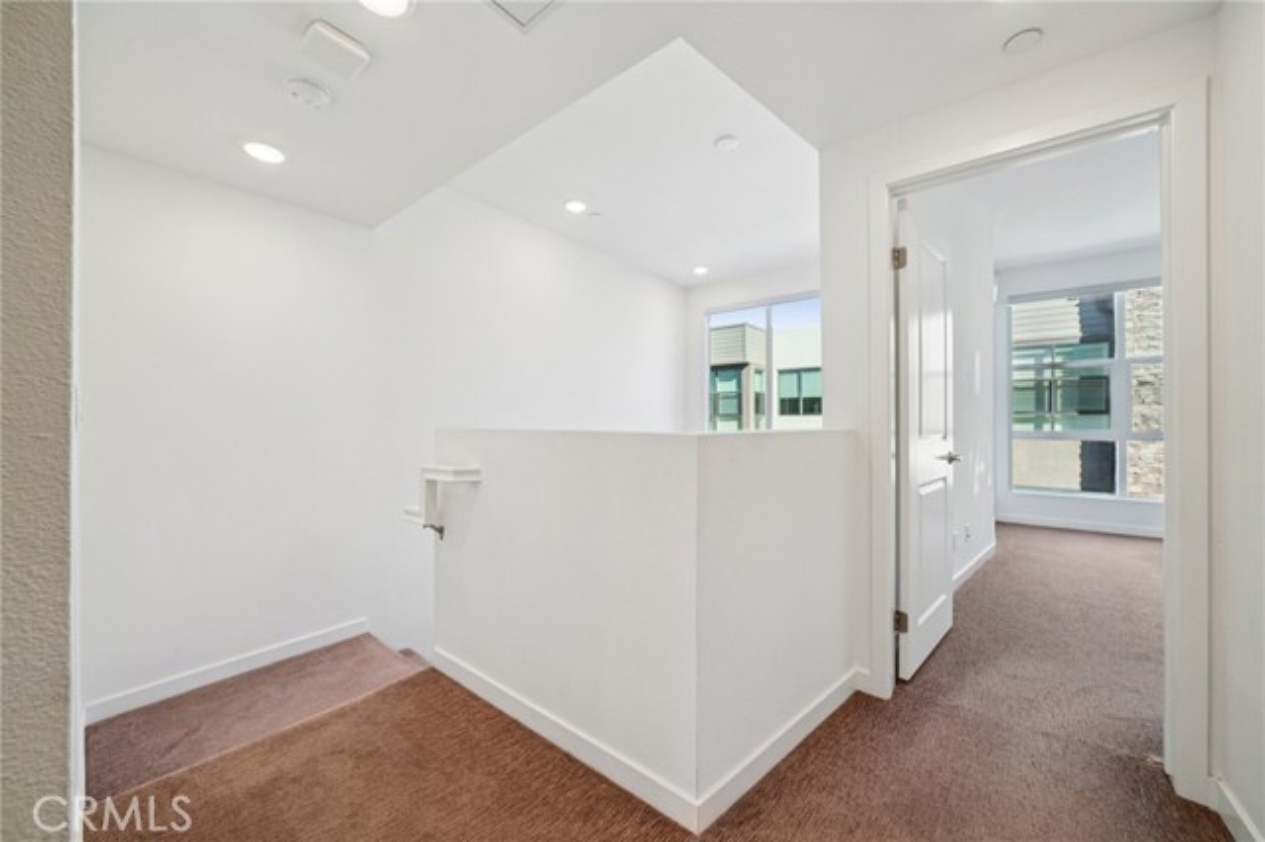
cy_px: 421
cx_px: 632
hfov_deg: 108.4
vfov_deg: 85.4
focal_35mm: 13
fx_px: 457
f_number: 8
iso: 160
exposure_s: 1/30
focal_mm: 13
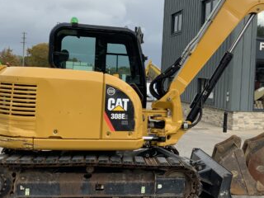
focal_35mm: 58
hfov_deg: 32.5
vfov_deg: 25.2
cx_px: 205
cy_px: 82
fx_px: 442
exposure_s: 1/1311
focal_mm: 3
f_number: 1.8
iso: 16
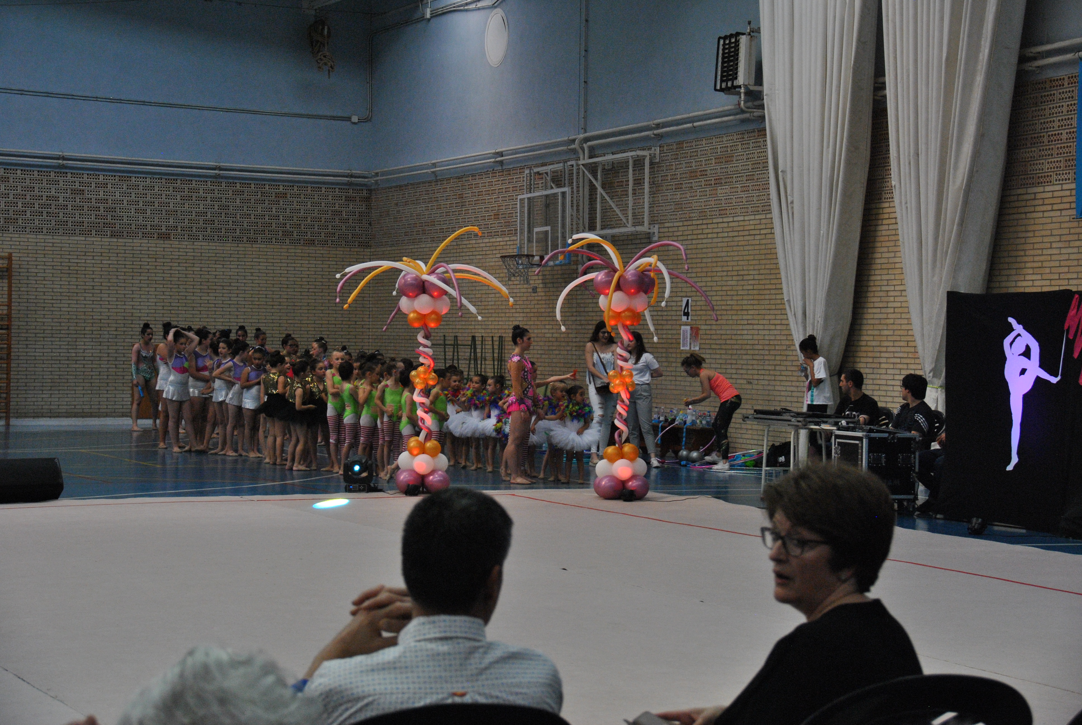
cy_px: 362
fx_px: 2076
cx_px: 541
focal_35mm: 69
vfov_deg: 19.8
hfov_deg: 29.2
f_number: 6.3
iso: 800
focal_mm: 46
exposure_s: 1/160
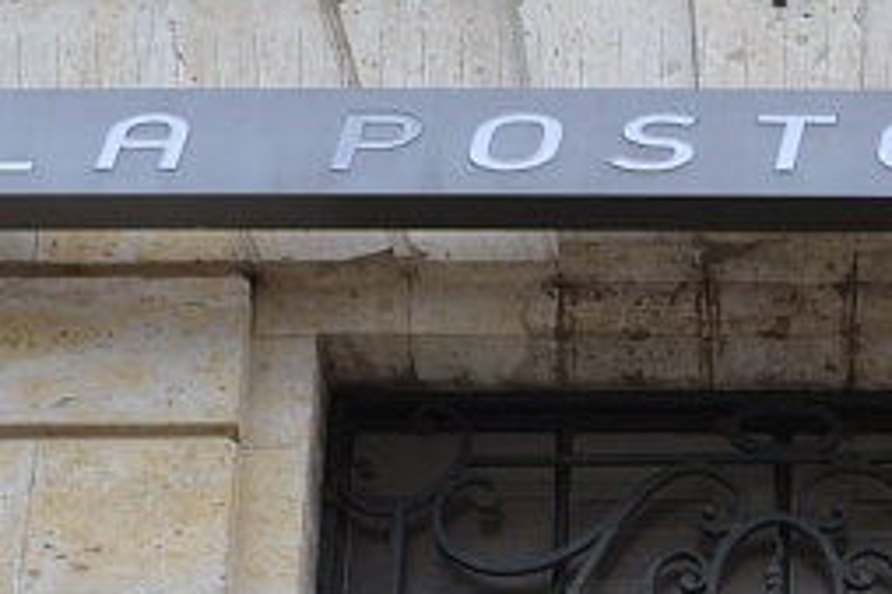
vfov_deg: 10.9
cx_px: 787
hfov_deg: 16.7
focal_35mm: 121
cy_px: 877
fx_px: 2996
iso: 100
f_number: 6.3
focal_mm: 20
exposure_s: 1/100
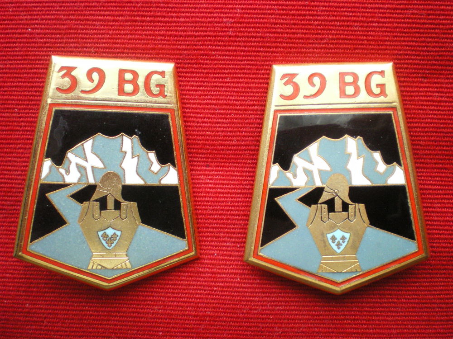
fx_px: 497
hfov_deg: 49.0
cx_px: 226
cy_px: 170
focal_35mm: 38
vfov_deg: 37.7
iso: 400
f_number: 3.1
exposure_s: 1/30
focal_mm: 6.3
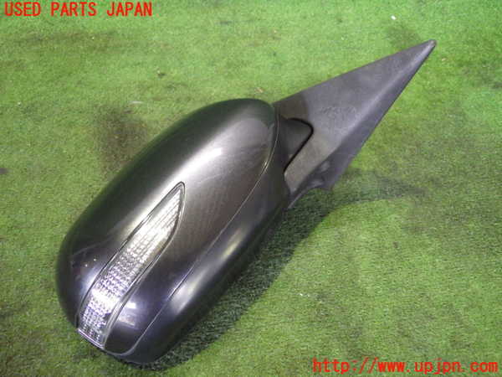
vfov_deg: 45.4
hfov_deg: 58.4
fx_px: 450
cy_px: 188
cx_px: 251
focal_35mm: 31
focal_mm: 5.5
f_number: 2.3
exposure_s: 1/50
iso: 1250
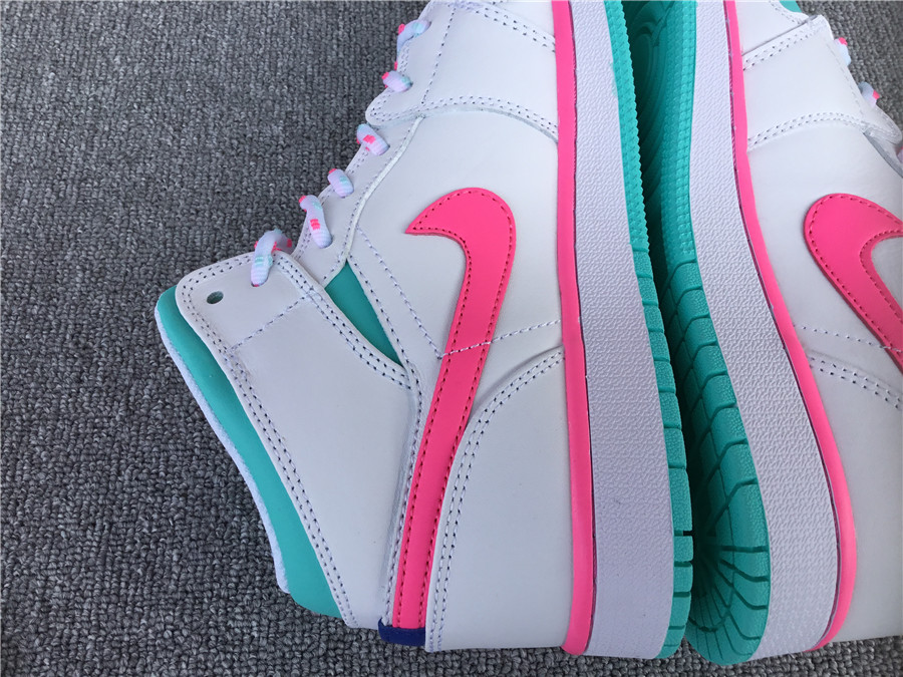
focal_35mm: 31
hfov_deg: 58.4
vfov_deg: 45.4
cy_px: 338
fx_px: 809
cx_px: 452
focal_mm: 3.3
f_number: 2.4
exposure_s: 1/416
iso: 25
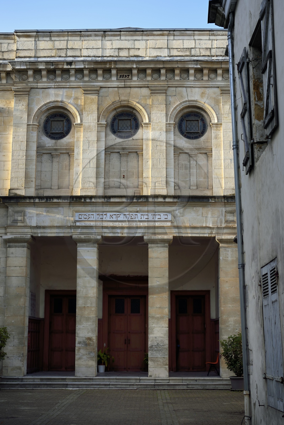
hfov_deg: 27.0
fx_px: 592
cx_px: 142
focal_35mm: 50
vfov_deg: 39.6
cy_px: 212
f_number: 6.3
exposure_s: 1/250
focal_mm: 50
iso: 200
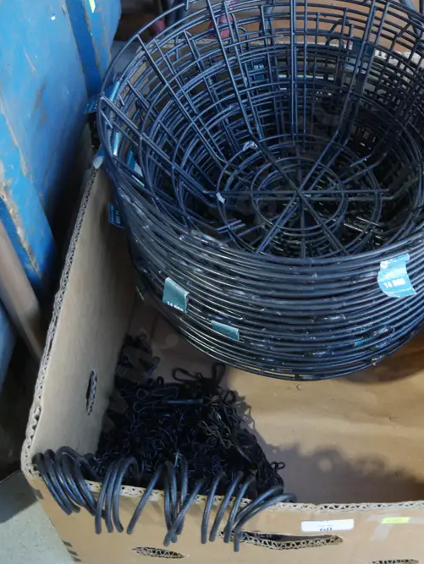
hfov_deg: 33.1
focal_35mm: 43
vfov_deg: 42.3
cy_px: 134
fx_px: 702
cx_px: 309
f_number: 3.5
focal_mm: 14
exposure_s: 1/60
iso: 400
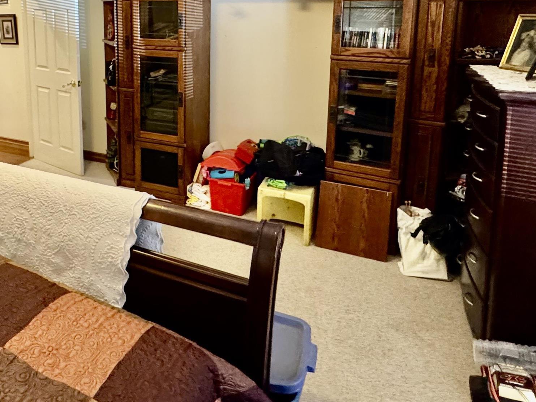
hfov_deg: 60.6
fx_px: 449
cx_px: 191
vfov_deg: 45.7
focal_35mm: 29
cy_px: 78
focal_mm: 2.22
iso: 640
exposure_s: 1/60
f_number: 2.2
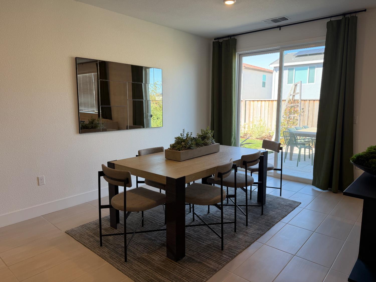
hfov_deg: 71.6
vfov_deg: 56.8
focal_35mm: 24
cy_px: 141
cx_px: 188
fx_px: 261
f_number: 1.78
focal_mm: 6.76
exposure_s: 1/120
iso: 80
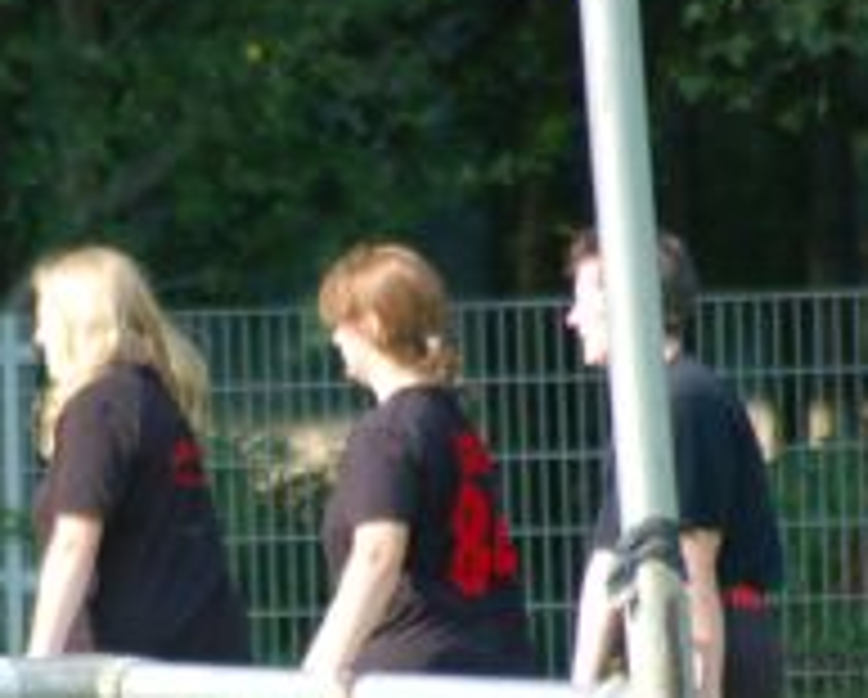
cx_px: 187
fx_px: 25420
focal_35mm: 988
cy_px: 536
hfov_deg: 2.0
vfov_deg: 1.6
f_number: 5.6
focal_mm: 300
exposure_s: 1/500
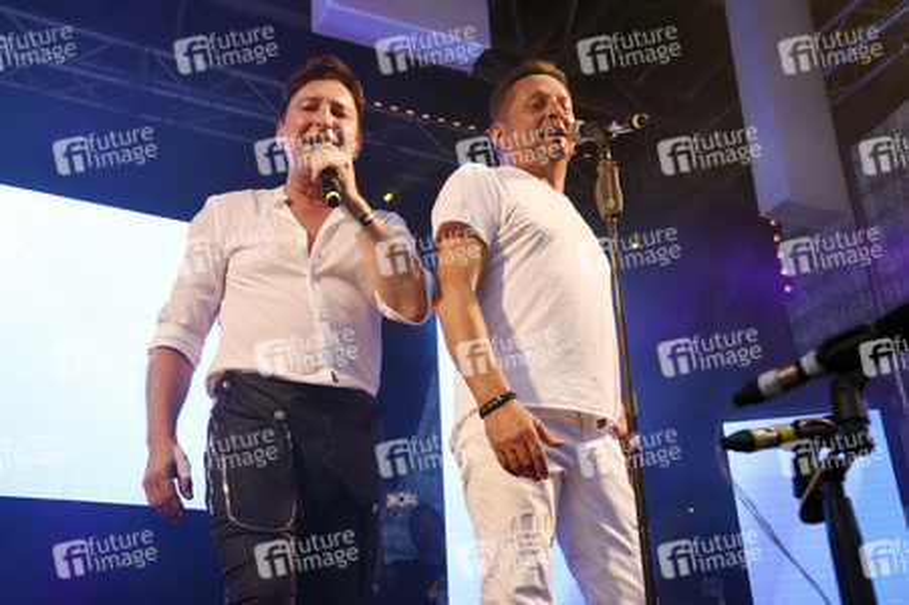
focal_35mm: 46
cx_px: 454
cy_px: 302
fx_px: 1161
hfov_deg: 42.8
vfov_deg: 29.2
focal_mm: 46
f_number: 8
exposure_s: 1/160
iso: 1250
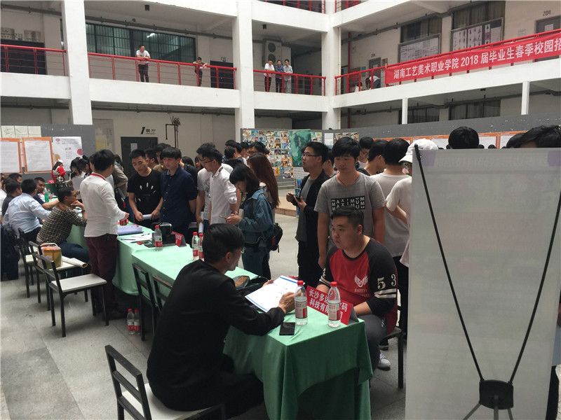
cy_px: 210
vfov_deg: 48.2
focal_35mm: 29
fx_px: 470
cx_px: 280
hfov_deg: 61.7
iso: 40
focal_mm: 4.15
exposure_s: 1/33
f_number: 2.2
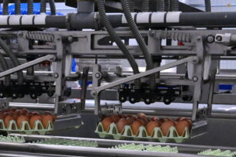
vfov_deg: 13.4
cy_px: 159
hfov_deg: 20.2
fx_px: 662
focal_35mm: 101
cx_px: 92
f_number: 9
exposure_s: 1/320
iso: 40000
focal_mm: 40
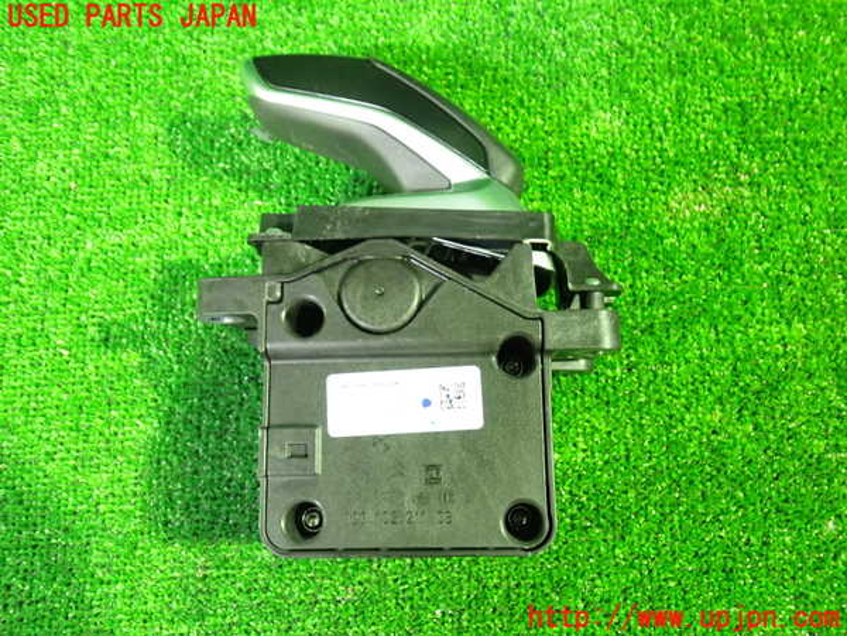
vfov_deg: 46.8
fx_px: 734
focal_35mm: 30
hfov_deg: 60.0
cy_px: 318
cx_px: 424
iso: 800
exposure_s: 1/10
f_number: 2.3
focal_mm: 5.4
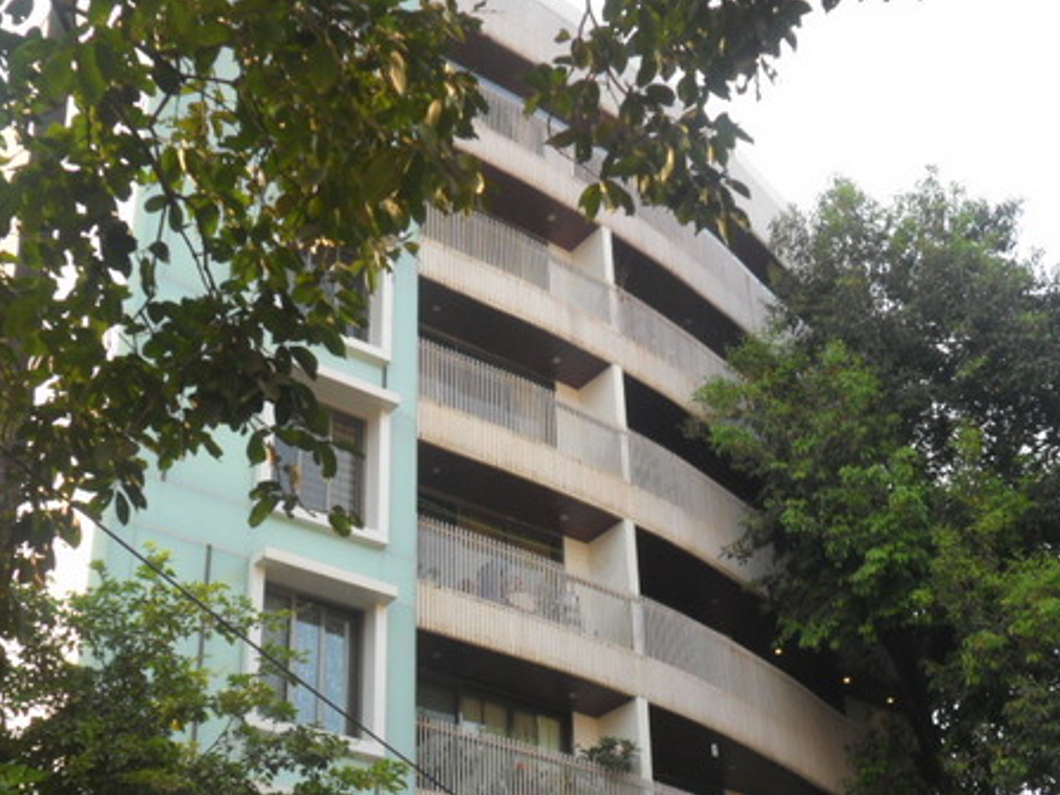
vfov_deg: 27.4
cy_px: 522
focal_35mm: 53
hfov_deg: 36.2
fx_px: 1623
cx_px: 545
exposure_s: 1/125
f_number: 4
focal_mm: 6.6
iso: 100
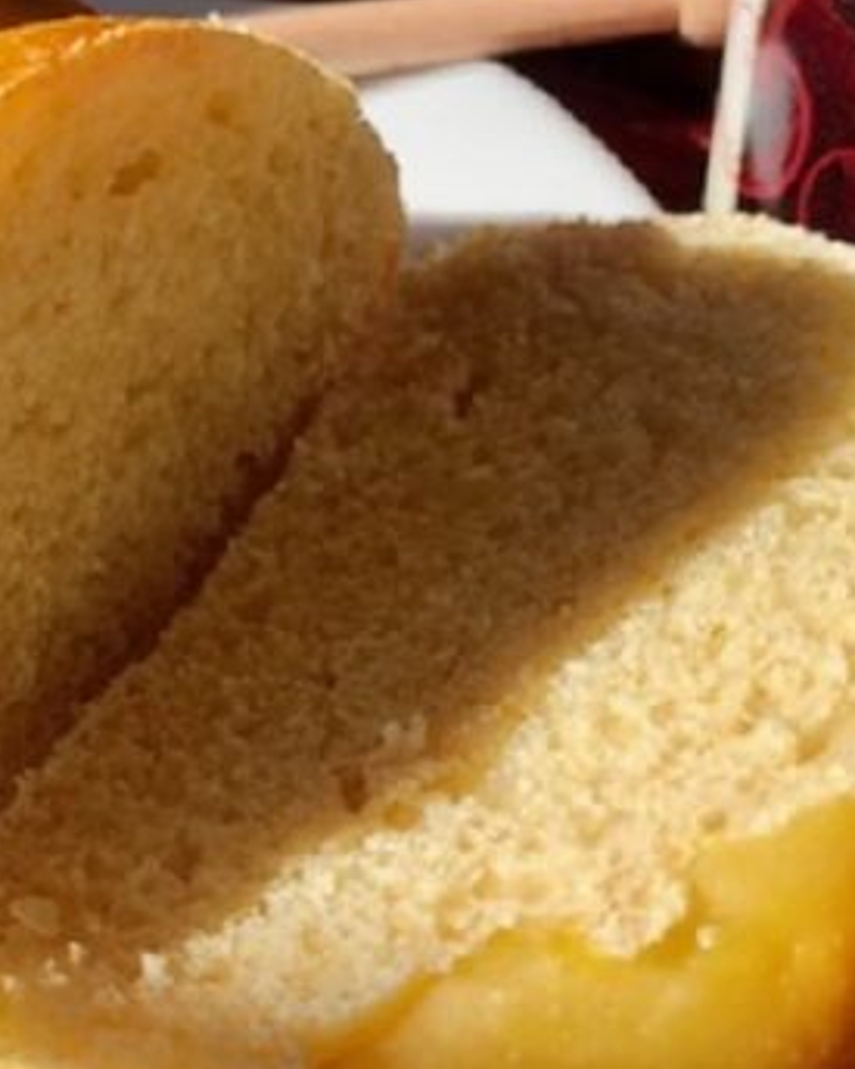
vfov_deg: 30.8
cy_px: 407
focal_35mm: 61
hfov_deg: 25.0
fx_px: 1930
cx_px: 473
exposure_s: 1/657
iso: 20
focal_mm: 3.99
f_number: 1.8
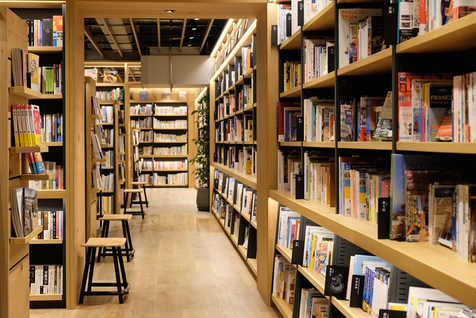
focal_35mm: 54
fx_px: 714
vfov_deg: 25.1
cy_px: 150
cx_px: 207
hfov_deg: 36.8
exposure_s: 1/60
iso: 800
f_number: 3.6
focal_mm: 30.2
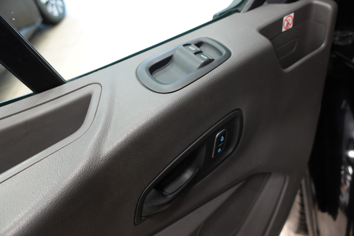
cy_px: 118
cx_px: 177
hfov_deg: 73.7
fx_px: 236
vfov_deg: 53.1
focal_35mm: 24
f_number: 1.8
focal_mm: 9.4
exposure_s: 1/30
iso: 320
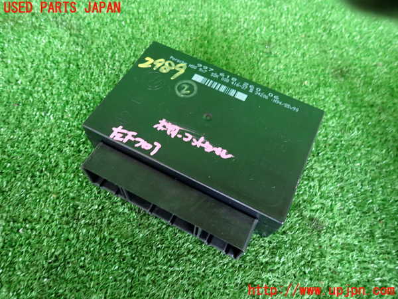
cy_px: 150
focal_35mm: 25
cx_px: 199
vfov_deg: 54.9
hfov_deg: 69.4
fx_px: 287
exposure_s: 1/30
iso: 250
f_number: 2
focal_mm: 4.5
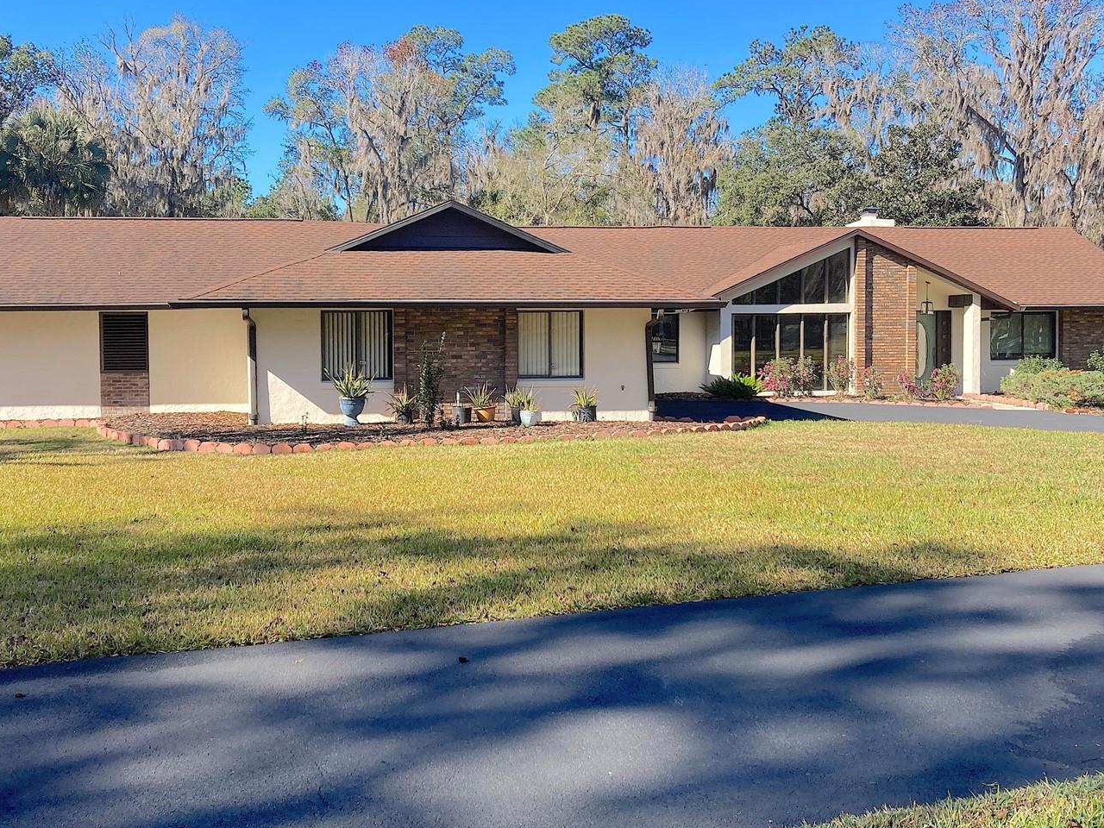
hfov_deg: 52.6
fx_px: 1116
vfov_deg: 40.7
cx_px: 536
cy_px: 374
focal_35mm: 35
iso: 20
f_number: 1.8
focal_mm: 3.99
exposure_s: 1/934
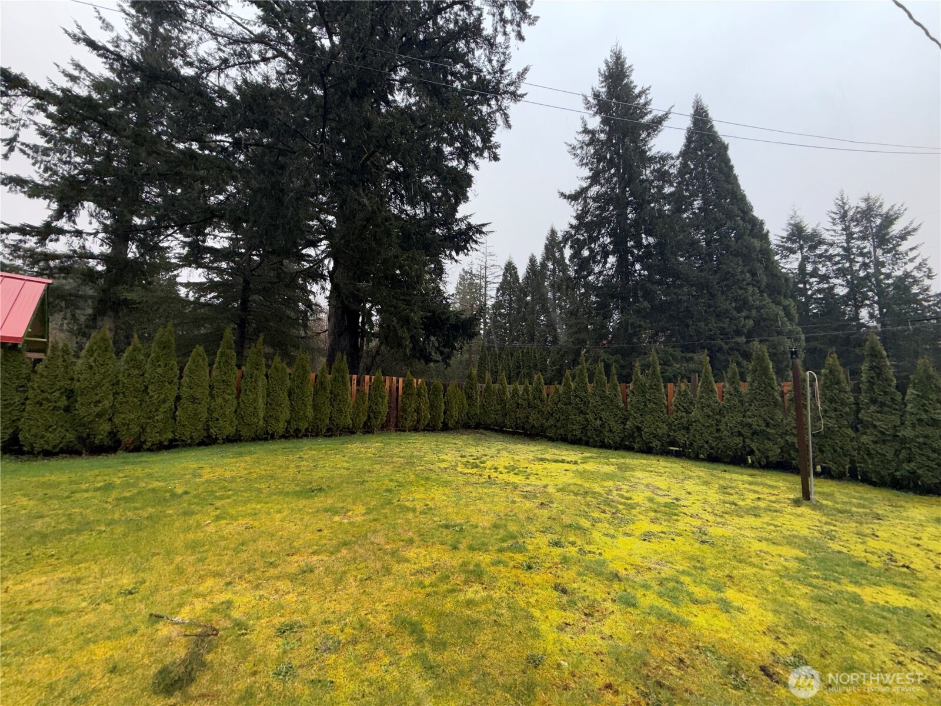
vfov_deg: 85.7
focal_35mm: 14
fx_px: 381
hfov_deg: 102.1
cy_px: 353
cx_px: 470
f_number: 2.2
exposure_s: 1/318
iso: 16
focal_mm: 2.22
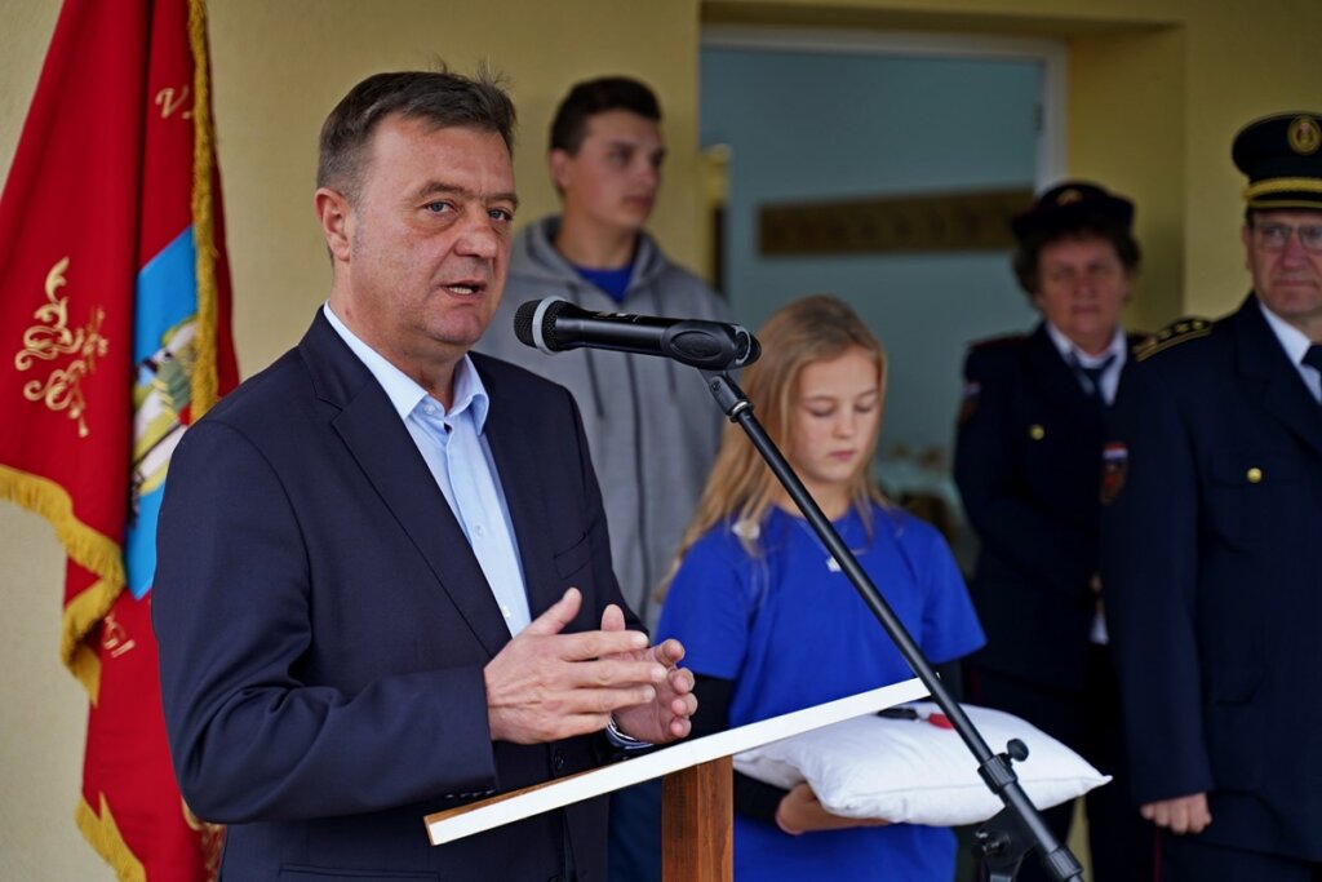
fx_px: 2424
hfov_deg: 30.5
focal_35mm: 66
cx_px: 661
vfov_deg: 20.6
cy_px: 441
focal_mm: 66
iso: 250
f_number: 2.8
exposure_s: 1/160
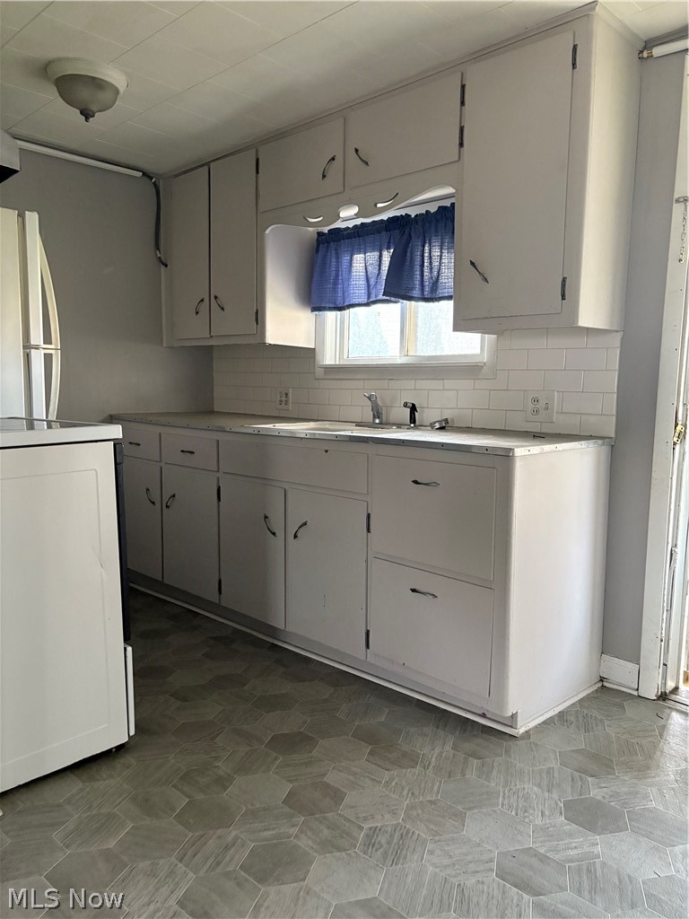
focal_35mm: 26
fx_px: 690
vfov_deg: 67.3
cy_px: 460
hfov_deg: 53.1
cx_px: 344
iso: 500
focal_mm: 5.96
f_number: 1.6
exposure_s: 1/55
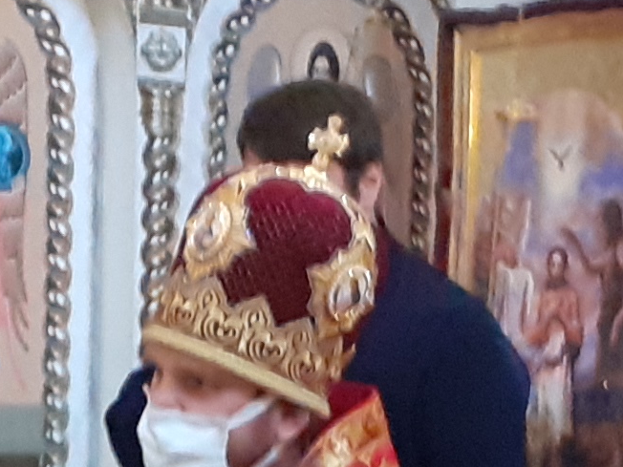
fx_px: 3078
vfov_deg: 8.4
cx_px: 165
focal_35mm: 171
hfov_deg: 11.5
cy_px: 807
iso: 400
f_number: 1.9
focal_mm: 3.6
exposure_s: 1/25
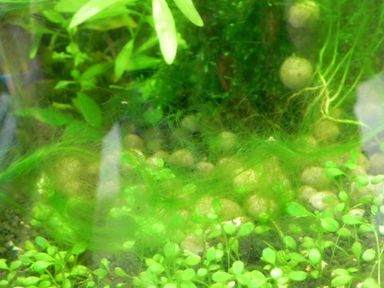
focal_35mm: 46
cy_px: 144
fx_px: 510
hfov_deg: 41.2
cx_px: 192
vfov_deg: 31.5
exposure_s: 1/11.1
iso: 200
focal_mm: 8.2
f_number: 3.2
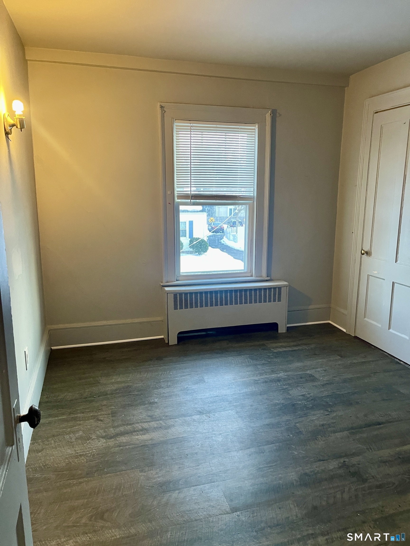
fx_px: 395
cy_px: 273
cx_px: 205
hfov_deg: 54.9
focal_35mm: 25
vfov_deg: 69.4
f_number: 1.6
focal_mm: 5.1
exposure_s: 1/40
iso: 500
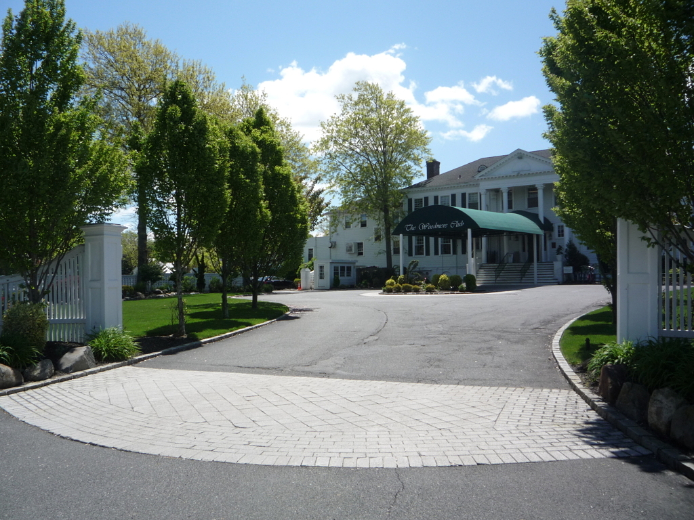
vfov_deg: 46.8
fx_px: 601
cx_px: 347
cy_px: 260
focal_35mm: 30
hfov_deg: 60.0
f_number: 5
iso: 100
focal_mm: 5.2
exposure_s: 1/400
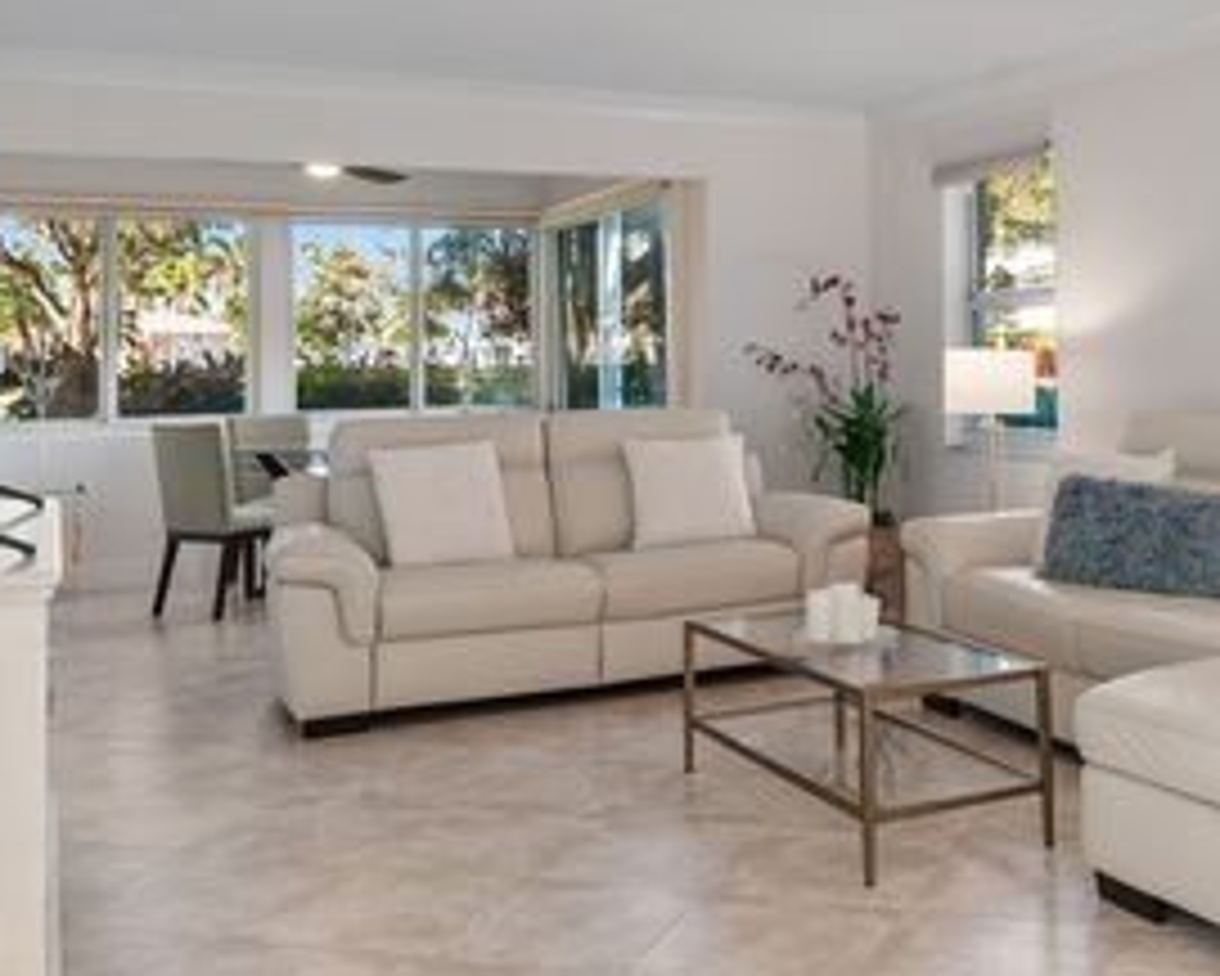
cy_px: 436
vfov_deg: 38.3
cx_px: 945
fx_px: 1404
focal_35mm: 39
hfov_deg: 45.0
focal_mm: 15
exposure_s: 1/10
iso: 200
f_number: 8
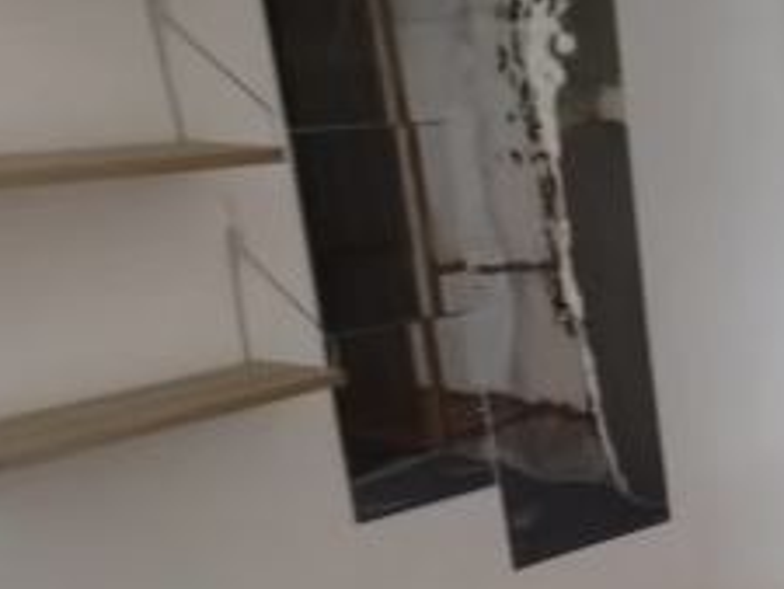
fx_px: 1450
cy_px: 868
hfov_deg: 25.5
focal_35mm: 64
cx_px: 1052
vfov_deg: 20.0
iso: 2500
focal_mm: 4.4
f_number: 1.8
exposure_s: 1/16.7
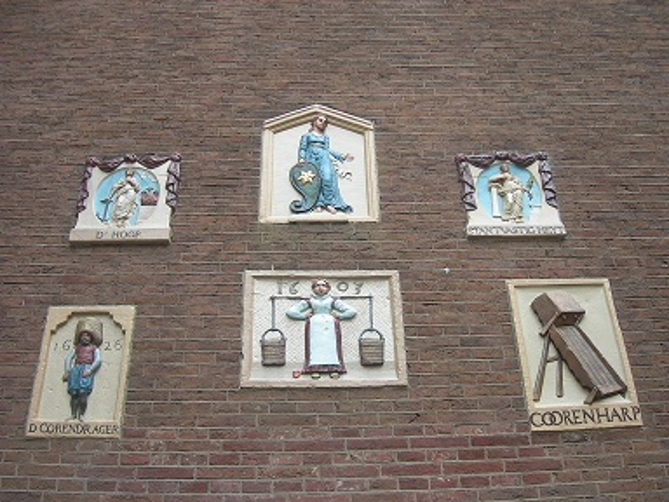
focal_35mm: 38
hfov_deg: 49.0
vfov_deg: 37.7
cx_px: 334
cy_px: 251
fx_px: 734
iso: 50
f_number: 2.8
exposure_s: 1/99.6
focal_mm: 7.8
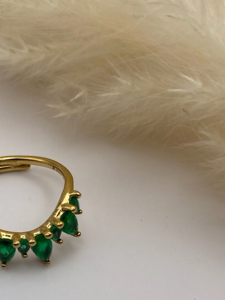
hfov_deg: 24.6
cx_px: 27
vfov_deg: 31.7
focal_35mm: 58
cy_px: 268
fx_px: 502
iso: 32
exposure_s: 1/418
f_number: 1.8
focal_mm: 4.25
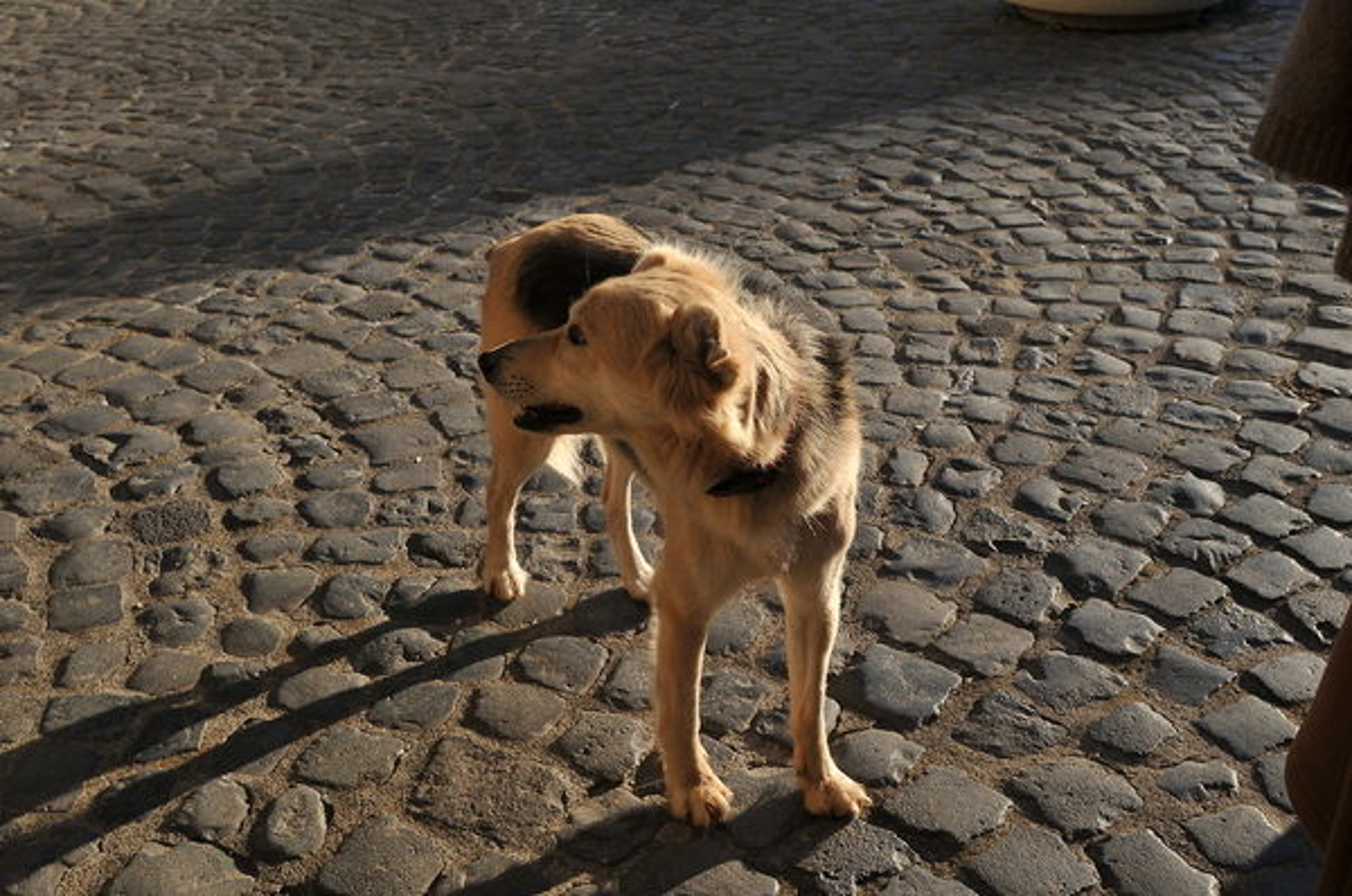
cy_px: 448
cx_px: 676
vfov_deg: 36.8
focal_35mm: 36
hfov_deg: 53.2
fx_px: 1350
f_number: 8
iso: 200
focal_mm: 24
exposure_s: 1/250
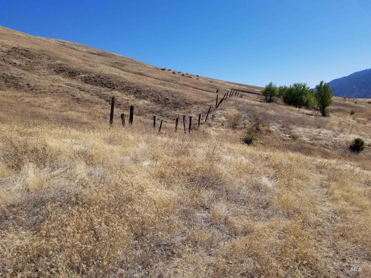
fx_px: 279
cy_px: 139
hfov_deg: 67.3
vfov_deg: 53.1
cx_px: 186
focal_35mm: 26
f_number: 1.7
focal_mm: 4.3
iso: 50
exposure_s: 1/3152
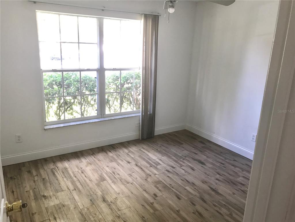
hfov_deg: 63.4
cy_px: 111
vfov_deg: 49.7
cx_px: 148
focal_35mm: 28
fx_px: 239
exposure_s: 1/40
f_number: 1.8
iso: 32
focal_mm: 3.99
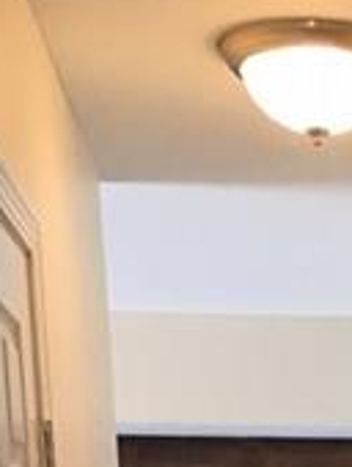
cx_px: 556
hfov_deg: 10.9
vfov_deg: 12.5
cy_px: 1036
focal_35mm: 131
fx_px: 1772
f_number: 2.2
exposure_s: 1/30
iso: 40
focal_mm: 4.15
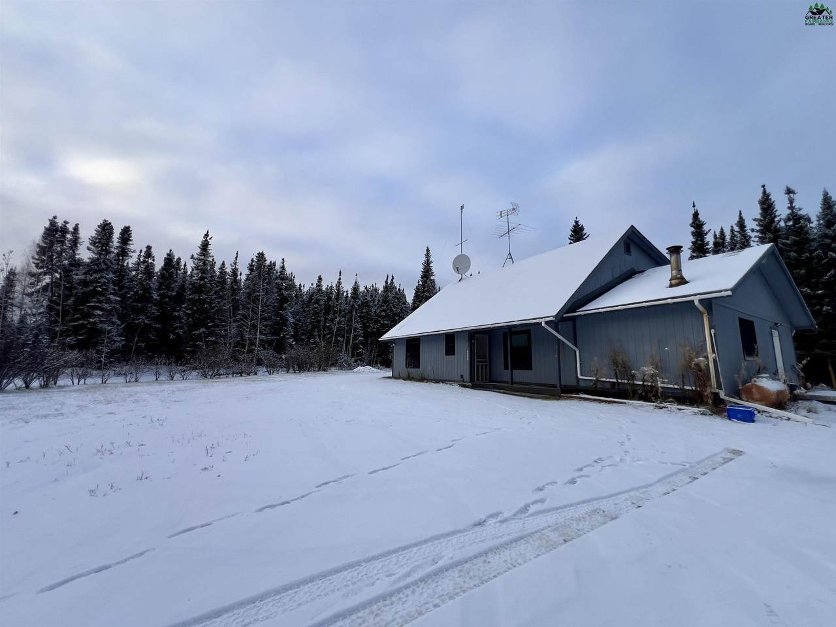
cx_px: 418
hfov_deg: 106.2
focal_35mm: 13
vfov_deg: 89.9
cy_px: 314
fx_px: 314
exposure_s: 1/564
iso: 32
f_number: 1.8
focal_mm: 1.57
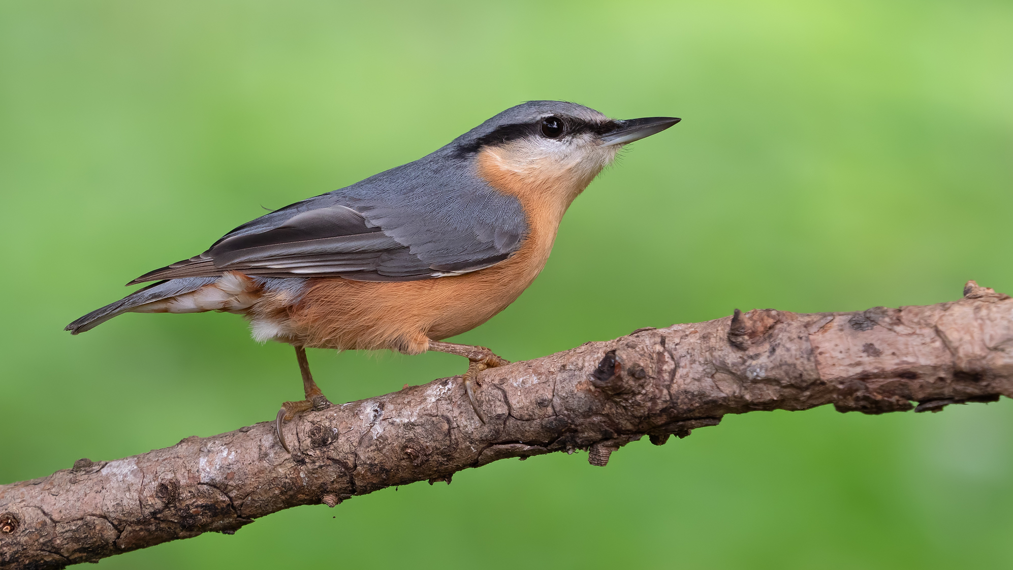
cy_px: 235
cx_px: 506
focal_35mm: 460
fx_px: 12357
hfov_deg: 4.7
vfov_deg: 2.6
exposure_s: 1/100
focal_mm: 210
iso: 800
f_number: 5
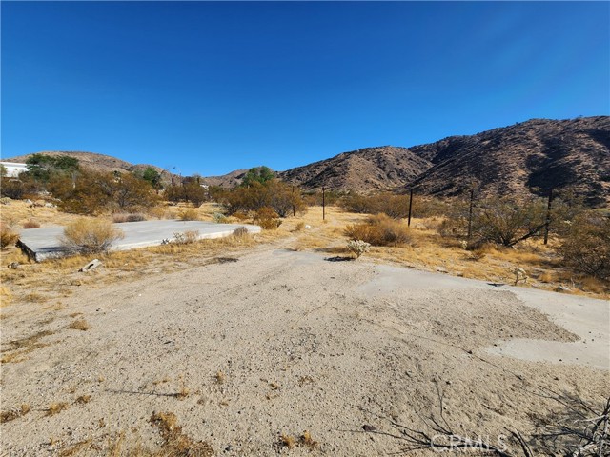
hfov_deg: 106.2
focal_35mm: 13
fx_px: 229
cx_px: 305
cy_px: 228
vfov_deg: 89.9
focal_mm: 2.2
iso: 50
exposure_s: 1/2352
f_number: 2.2
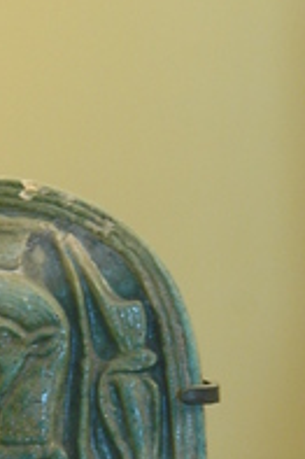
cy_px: 465
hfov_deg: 3.9
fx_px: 4481
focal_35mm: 352
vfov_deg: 5.8
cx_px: -40
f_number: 4.5
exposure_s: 1/15
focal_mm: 70
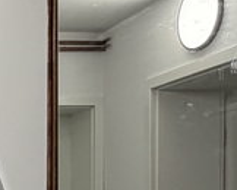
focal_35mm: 90
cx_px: -184
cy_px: 193
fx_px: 632
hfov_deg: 17.4
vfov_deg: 16.7
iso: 80
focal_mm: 2.22
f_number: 2.2
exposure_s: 1/100
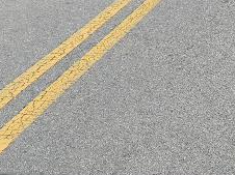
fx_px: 861
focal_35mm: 127
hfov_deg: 15.0
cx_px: 281
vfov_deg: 11.1
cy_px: -100
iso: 80
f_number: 3.5
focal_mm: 5
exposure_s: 1/631
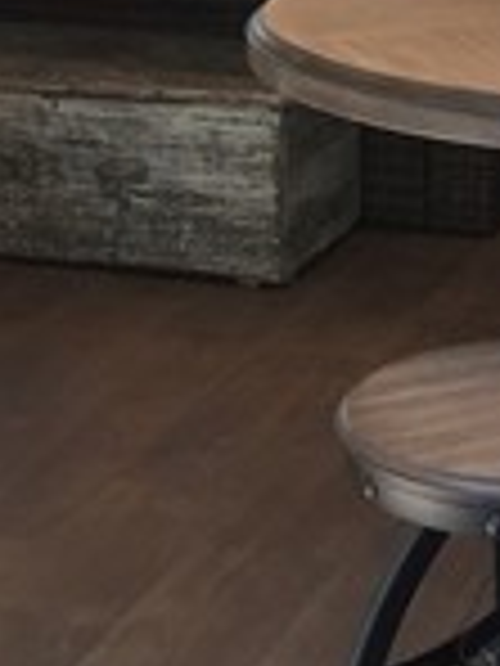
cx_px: 135
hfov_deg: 11.8
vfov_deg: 15.0
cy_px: -216
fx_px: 2407
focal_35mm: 125
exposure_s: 1/30
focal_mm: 4.15
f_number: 2.2
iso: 80
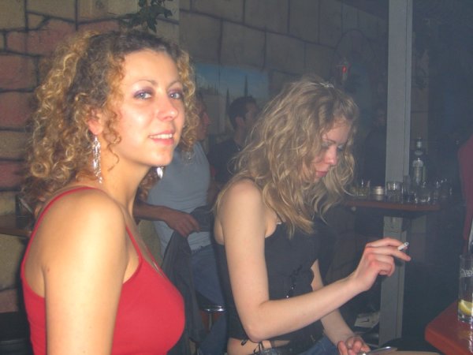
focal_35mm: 46
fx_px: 629
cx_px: 236
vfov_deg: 31.5
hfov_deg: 41.2
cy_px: 178
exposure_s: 1/60
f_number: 3.1
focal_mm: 9.5
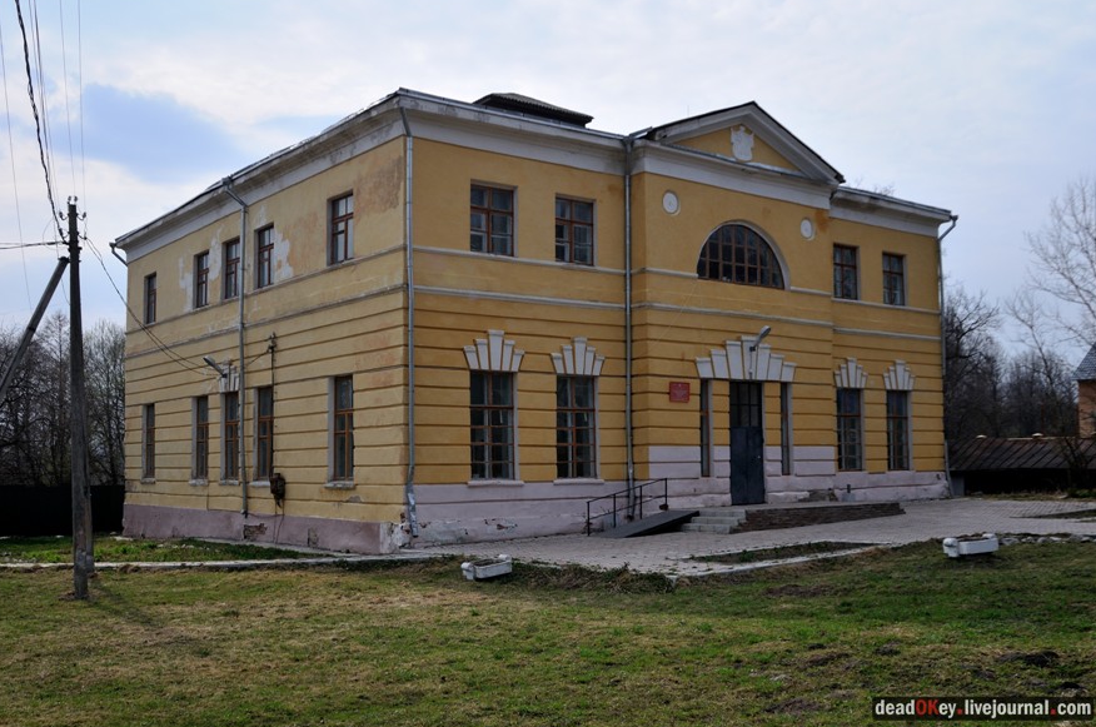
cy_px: 358
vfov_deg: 35.8
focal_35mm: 37
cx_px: 543
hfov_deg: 52.0
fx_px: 1125
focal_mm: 24
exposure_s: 1/800
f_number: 6.3
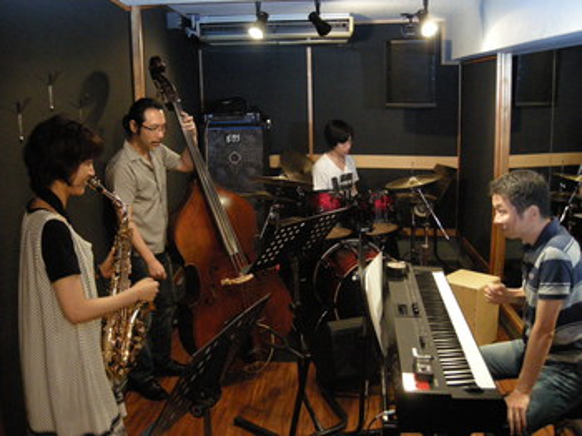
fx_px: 588
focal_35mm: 35
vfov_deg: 40.7
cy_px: 218
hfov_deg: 52.7
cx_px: 291
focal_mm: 7.5
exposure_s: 1/60
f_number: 2.7
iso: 800
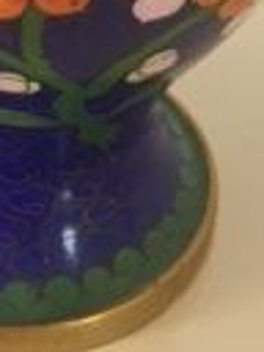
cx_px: 66
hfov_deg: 10.2
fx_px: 1474
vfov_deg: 11.5
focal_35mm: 145
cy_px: -459
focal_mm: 4.15
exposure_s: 1/33
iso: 40
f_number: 2.2
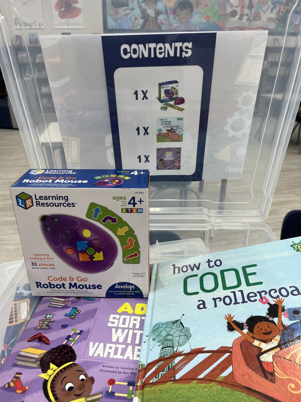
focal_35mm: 26
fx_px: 301
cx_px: 150
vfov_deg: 67.3
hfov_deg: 53.1
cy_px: 201
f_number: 1.6
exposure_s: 1/64
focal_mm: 5.1
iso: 50
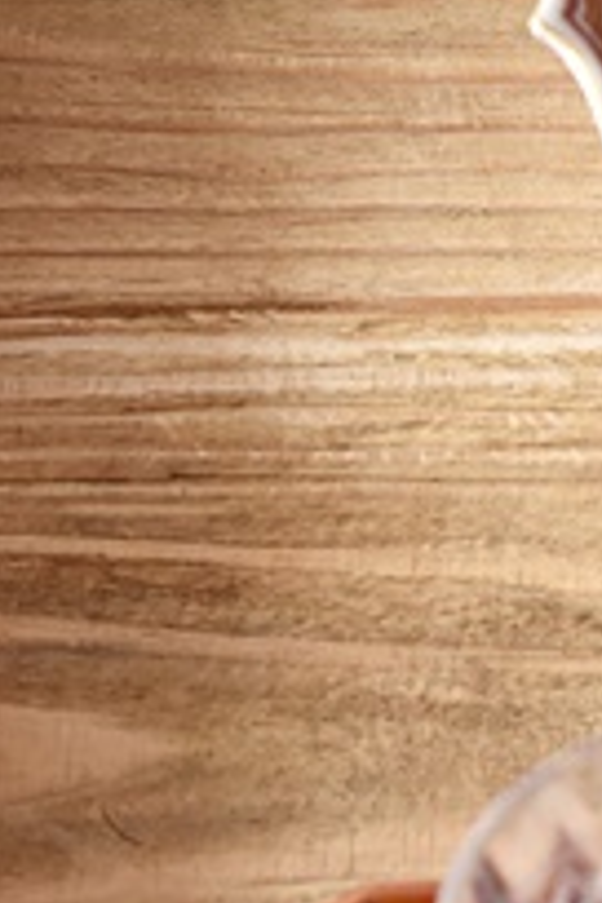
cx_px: 1470
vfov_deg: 6.3
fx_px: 8125
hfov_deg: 4.2
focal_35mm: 324
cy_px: -73
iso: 800
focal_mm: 55
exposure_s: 1/15
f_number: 5.6
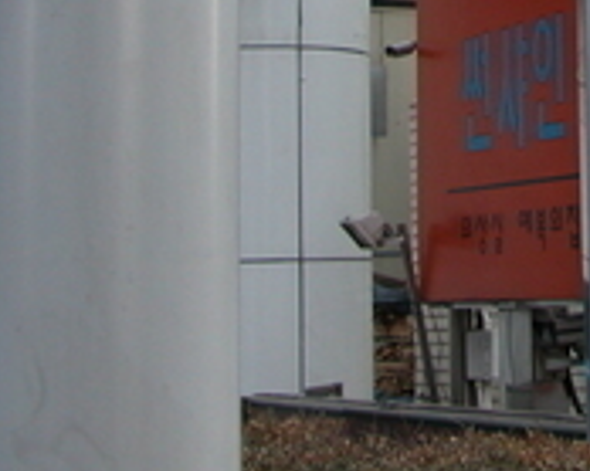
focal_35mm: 122
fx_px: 2129
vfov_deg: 12.0
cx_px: 905
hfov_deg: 14.6
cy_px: -274
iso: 100
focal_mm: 8.9
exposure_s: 1/84.7
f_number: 3.5
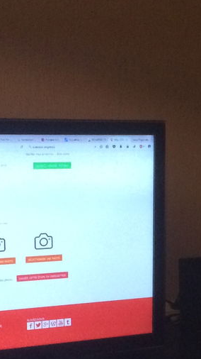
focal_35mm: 100
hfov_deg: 11.7
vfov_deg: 21.0
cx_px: 265
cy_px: 316
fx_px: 949
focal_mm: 4.15
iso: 250
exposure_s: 1/25
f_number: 2.2
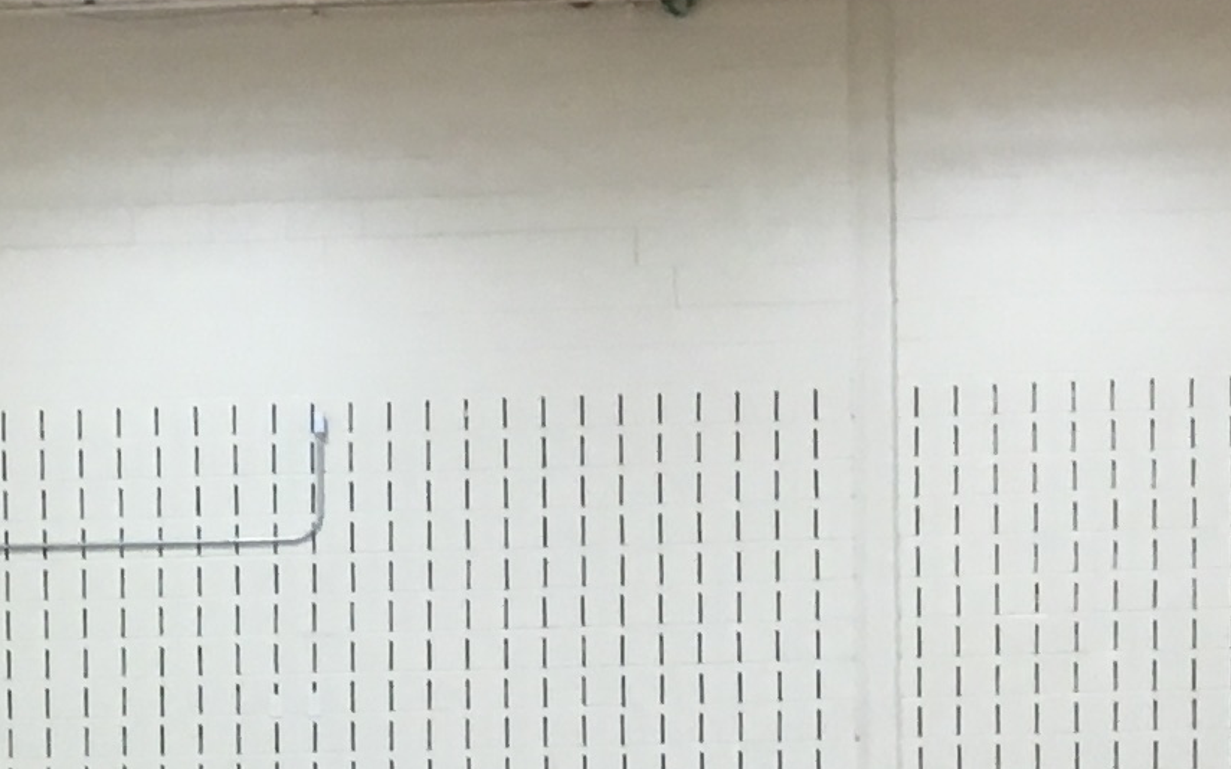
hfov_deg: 14.4
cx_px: 435
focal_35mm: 145
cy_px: 1672
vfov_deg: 8.5
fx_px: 4864
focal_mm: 4.15
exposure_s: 1/30
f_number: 2.2
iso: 40
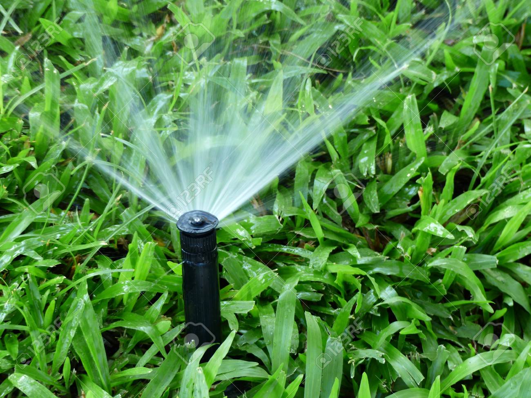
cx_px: 266
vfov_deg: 8.6
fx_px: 2654
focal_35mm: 173
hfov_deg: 11.4
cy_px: 199
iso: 100
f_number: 2.8
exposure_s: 1/200
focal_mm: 31.1
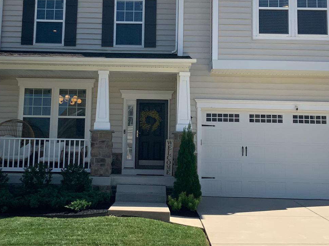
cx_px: 158
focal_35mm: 61
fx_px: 580
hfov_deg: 31.7
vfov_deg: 23.9
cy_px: 77
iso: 16
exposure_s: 1/2227
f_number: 1.8
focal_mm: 3
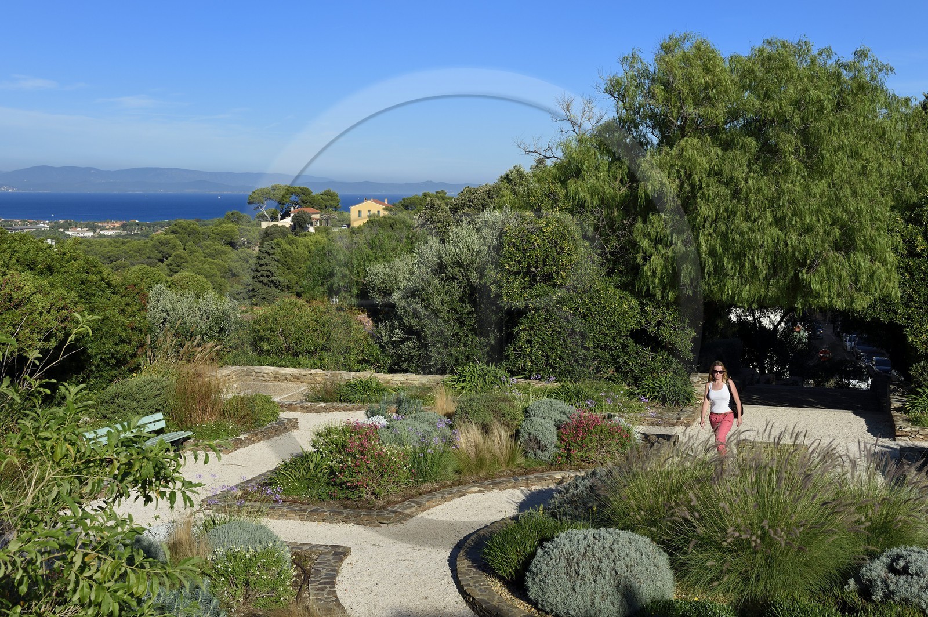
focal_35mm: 48
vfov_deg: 28.0
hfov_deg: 41.1
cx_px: 464
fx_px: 1236
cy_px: 308
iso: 200
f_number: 11
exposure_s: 1/250
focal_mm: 48
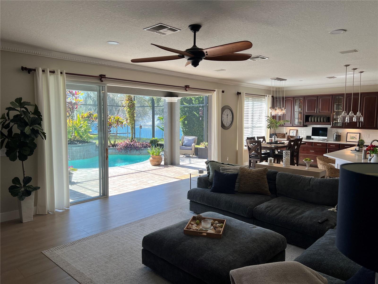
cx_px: 189
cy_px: 142
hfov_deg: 67.3
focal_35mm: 26
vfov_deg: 53.1
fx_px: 284
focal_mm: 5.7
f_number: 1.5
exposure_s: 1/224
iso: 40
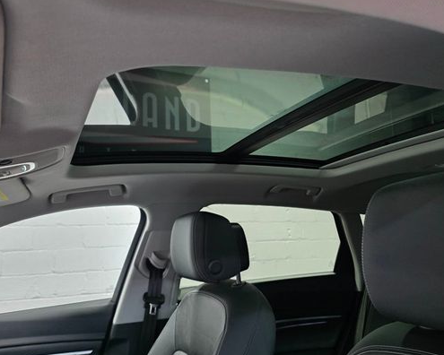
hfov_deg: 60.4
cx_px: 227
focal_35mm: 29
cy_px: 178
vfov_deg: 50.0
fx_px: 381
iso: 640
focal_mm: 6.3
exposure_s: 1/120
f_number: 1.7
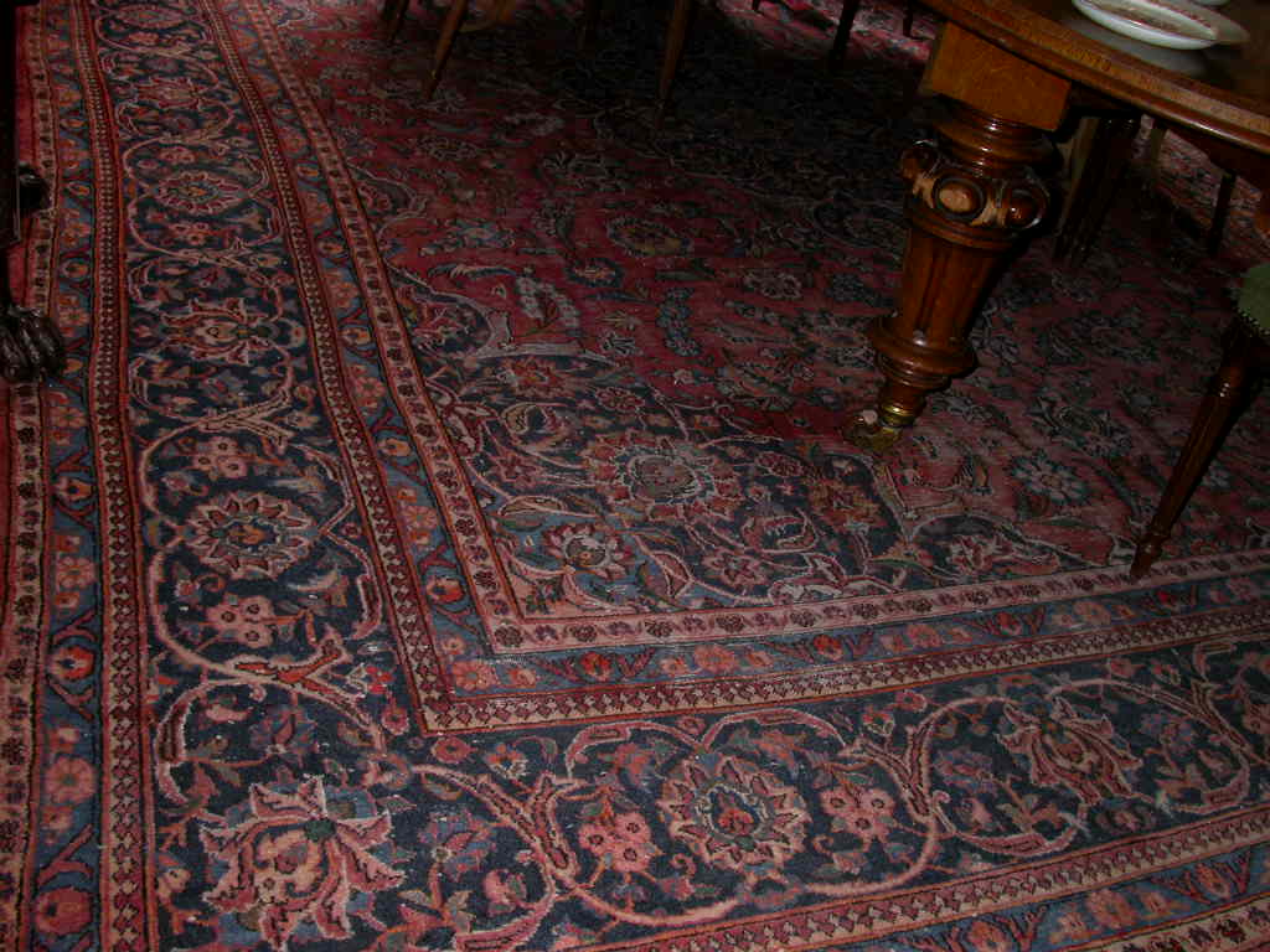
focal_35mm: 38
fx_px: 1394
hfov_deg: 49.0
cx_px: 635
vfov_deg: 37.7
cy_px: 476
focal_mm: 7.85
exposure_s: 1/60
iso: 100
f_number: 2.6
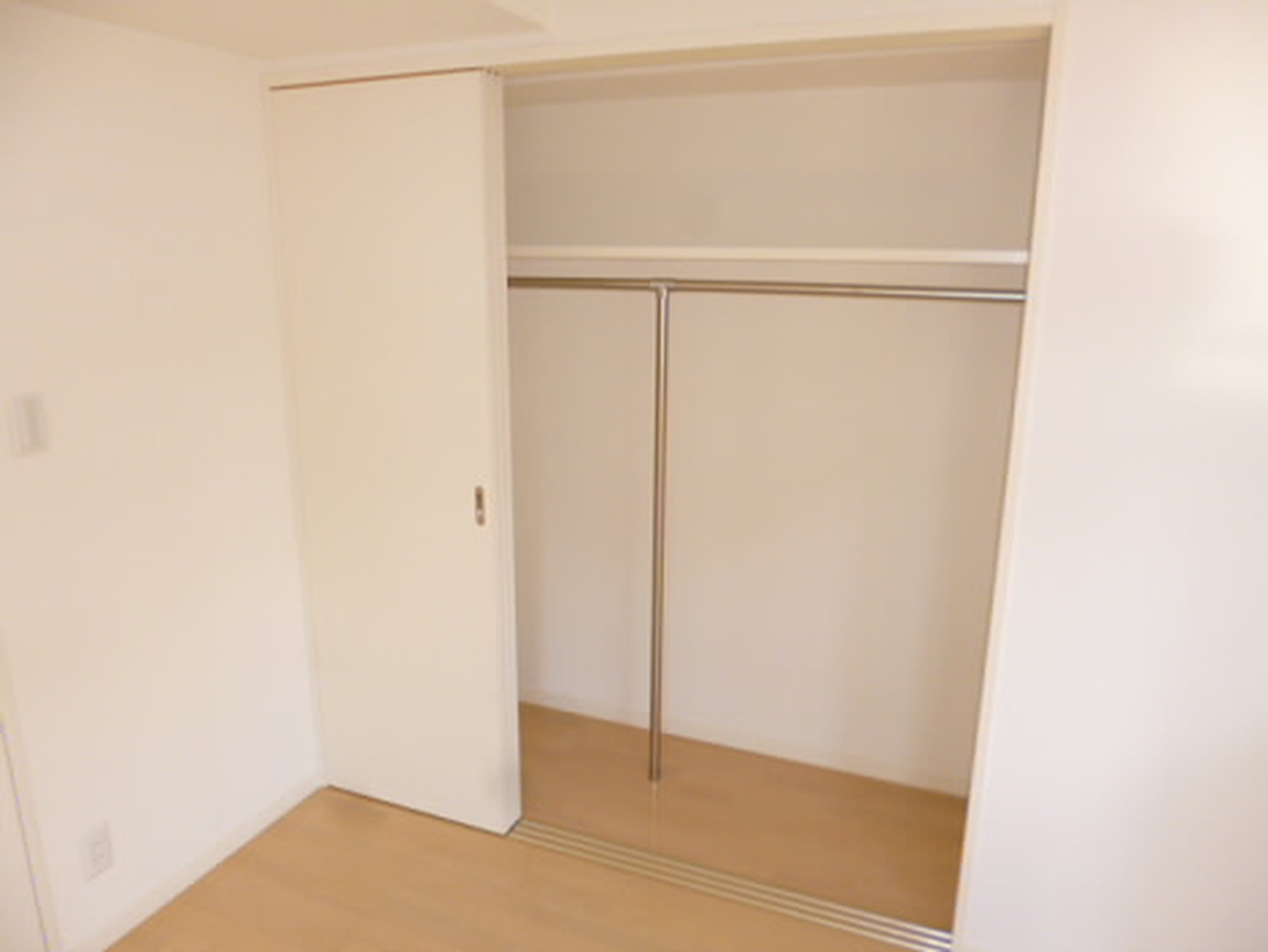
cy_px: 476
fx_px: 880
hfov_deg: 71.6
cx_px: 634
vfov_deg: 56.9
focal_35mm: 24
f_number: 2.5
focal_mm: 4.3
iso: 100
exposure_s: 1/60
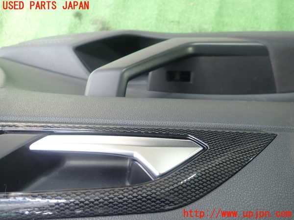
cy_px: 110
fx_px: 212
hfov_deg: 69.4
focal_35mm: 25
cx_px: 147
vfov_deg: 54.9
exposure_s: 1/60
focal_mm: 4.5
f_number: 2
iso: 200
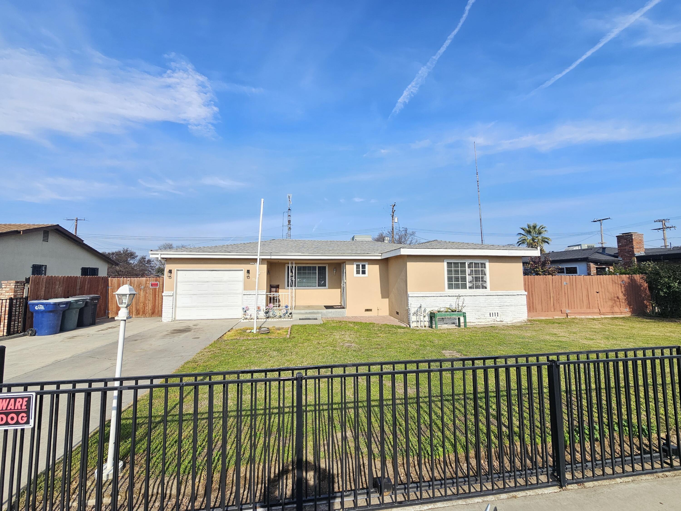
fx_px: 256
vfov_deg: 89.9
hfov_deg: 106.2
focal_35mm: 13
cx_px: 340
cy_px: 256
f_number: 2.2
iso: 50
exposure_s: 1/1142
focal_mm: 2.2
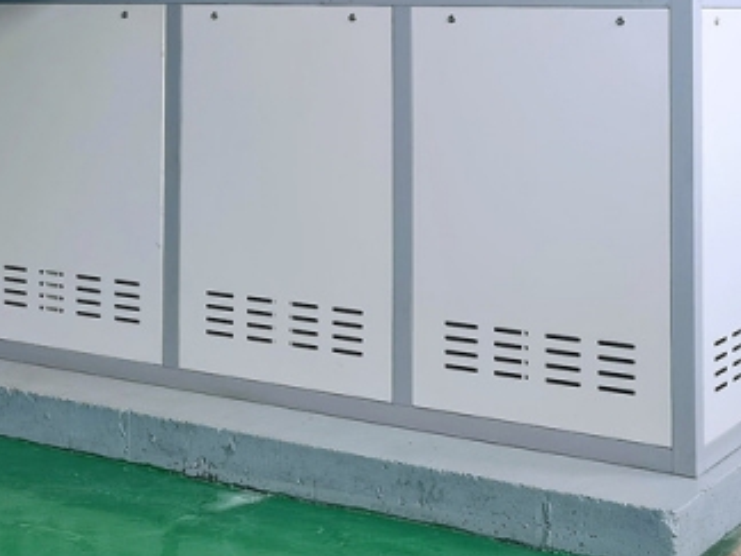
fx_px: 1605
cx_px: 233
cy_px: -77
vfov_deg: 18.8
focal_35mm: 75
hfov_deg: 25.8
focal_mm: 6.67
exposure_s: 1/100
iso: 125
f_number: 1.9
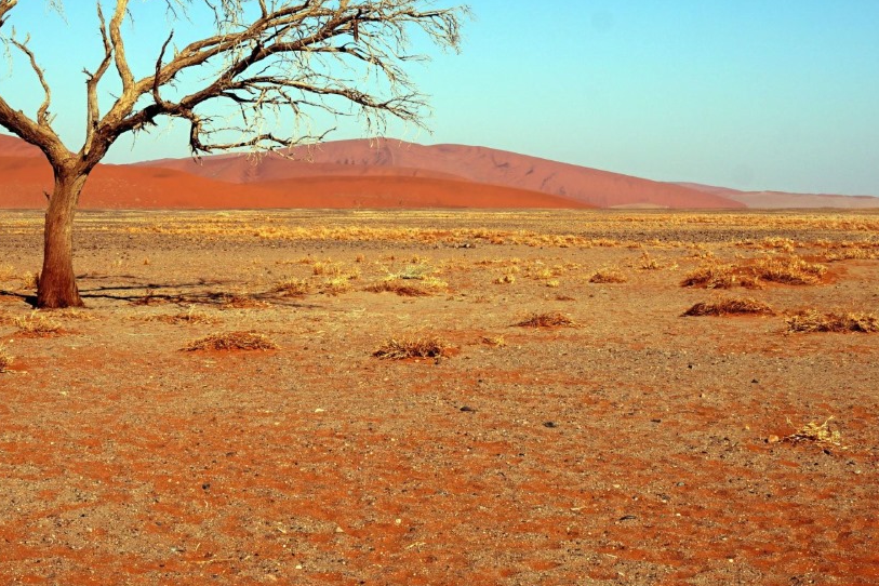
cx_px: 367
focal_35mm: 83
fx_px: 2026
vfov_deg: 16.3
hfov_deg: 24.4
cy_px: 78
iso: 100
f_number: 9
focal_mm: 30
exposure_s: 1/400
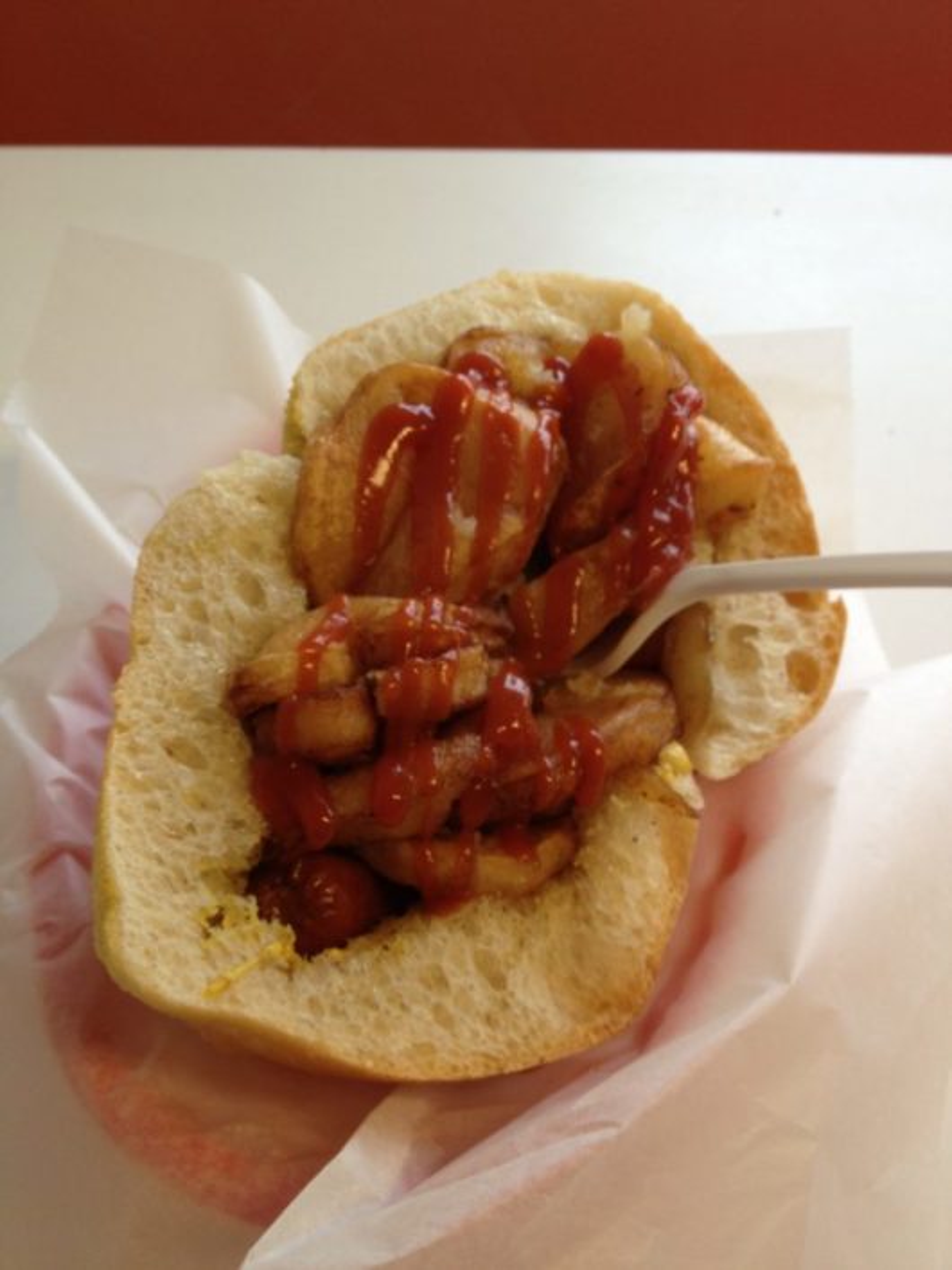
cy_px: 635
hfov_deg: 40.7
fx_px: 1284
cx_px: 476
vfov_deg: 52.6
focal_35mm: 35
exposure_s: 1/30
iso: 64
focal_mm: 4.28
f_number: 2.4
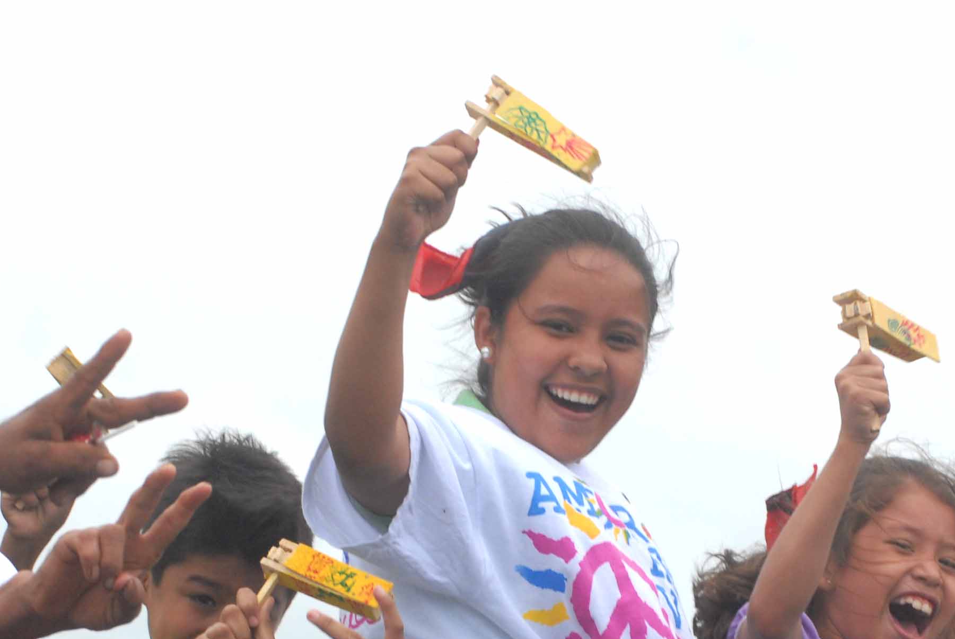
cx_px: 560
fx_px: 6853
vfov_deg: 5.3
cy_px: 602
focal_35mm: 258
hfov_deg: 8.0
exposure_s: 1/1250
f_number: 8
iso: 500
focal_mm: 80
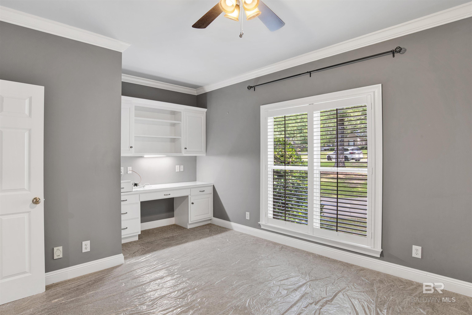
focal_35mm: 18
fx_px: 236
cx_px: 236
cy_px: 158
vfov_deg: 67.4
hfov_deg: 90.0
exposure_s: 1/5
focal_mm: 18
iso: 200
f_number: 11
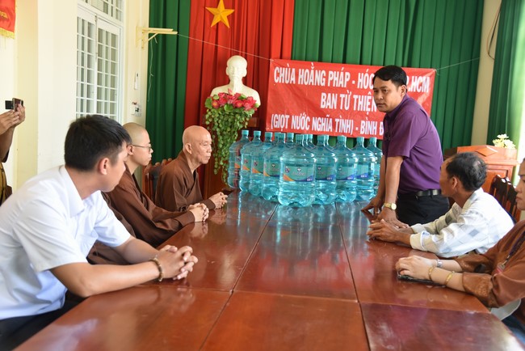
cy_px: 176
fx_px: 584
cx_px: 262
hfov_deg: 48.4
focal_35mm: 40
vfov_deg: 33.4
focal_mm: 40
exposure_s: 1/60
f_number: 4
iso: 800
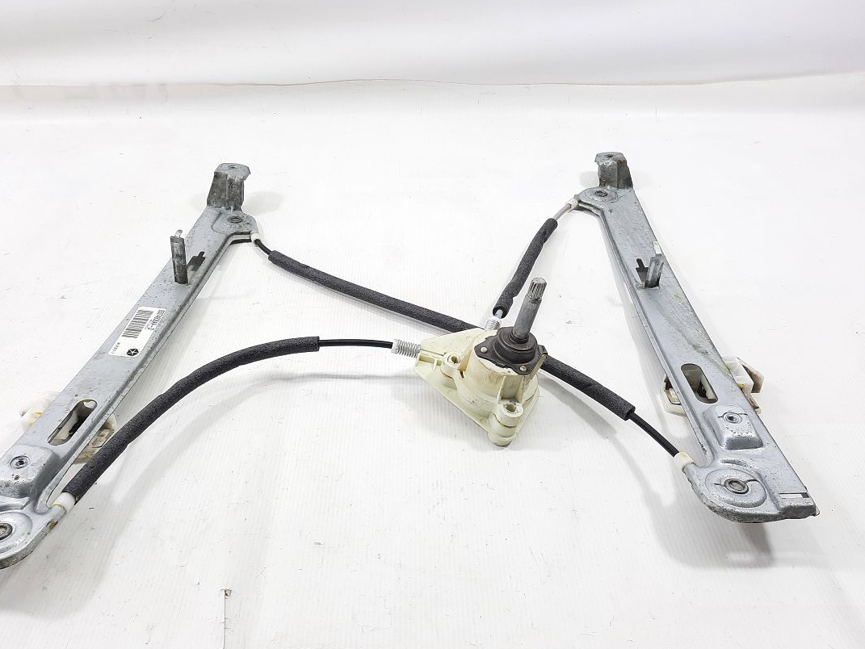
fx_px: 700
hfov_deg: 63.3
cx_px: 389
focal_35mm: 28
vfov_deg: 49.8
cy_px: 333
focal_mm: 4.6
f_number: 2
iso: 40
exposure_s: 1/50
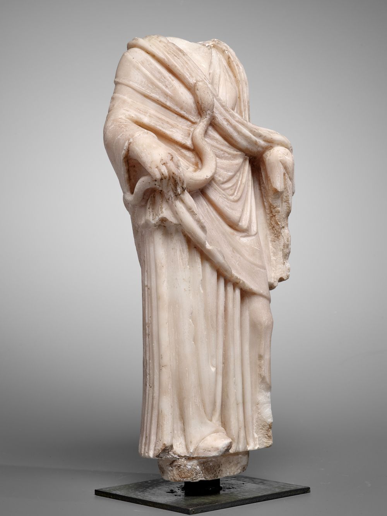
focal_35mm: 63
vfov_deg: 30.7
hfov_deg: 23.3
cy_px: 258
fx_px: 939
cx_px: 194
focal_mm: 80
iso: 200
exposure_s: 1/60
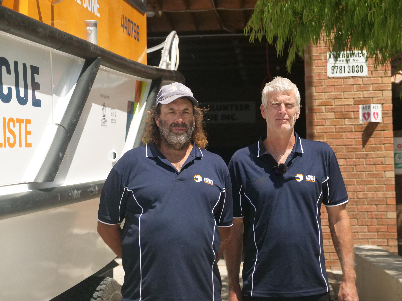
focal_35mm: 70
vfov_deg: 21.0
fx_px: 813
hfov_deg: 27.8
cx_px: 201
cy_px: 150
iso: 2000
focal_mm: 35
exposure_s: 1/80
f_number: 2.8
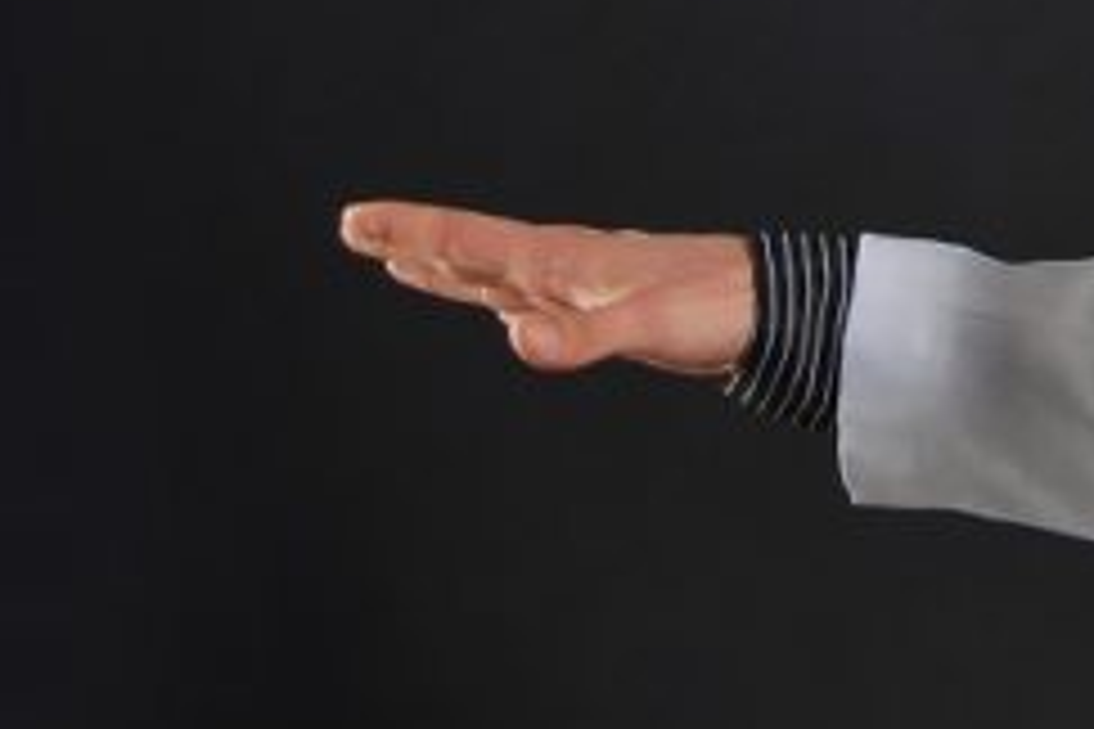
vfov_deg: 8.9
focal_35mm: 152
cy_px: -212
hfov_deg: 13.0
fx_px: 4619
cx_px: 1513
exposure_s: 1/125
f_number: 4.5
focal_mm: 32
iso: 100
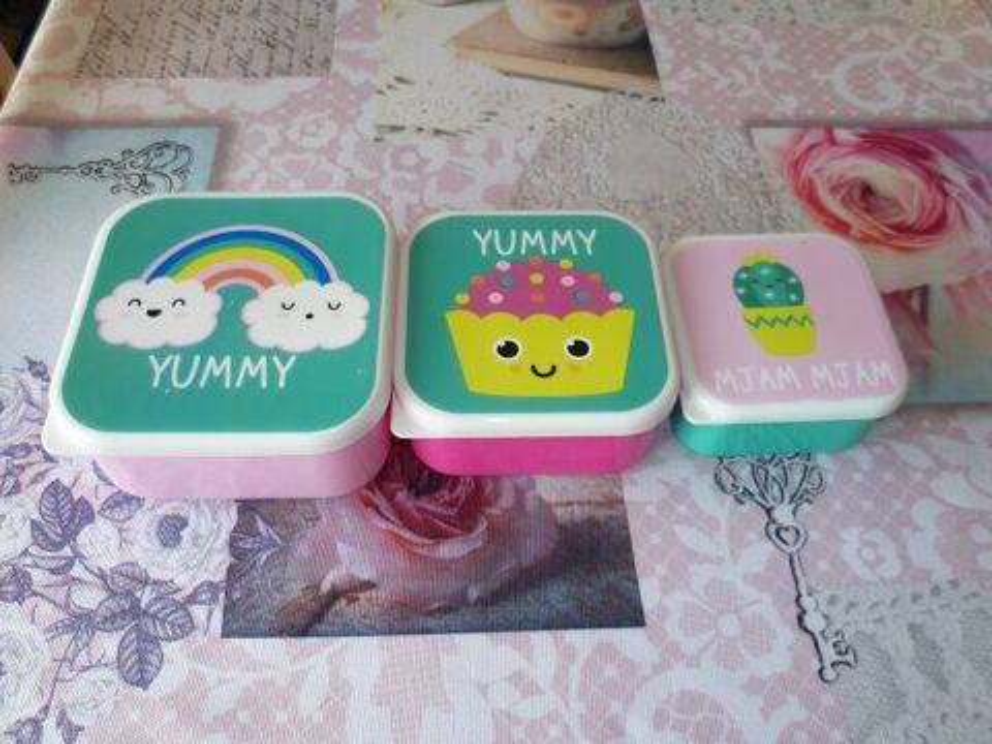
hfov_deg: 60.0
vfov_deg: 46.8
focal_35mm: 30
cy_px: 372
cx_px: 496
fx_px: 860
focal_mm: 5.4
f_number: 2.9
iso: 125
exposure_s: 1/30
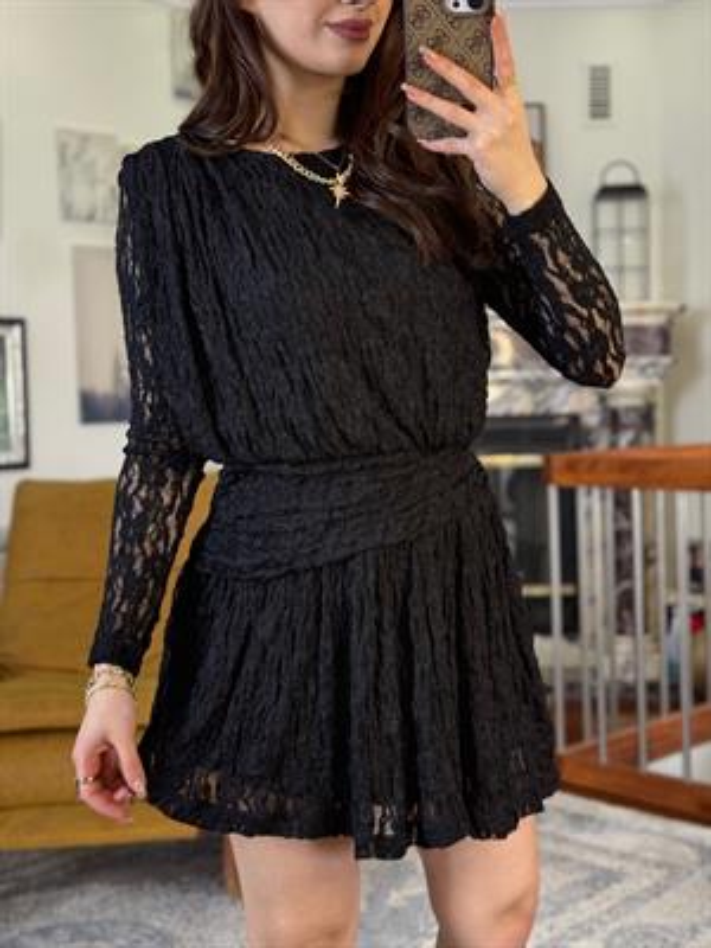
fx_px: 1315
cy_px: 474
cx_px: 356
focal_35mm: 48
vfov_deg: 39.7
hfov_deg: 30.3
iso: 160
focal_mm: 6.76
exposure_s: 1/60
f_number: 1.78
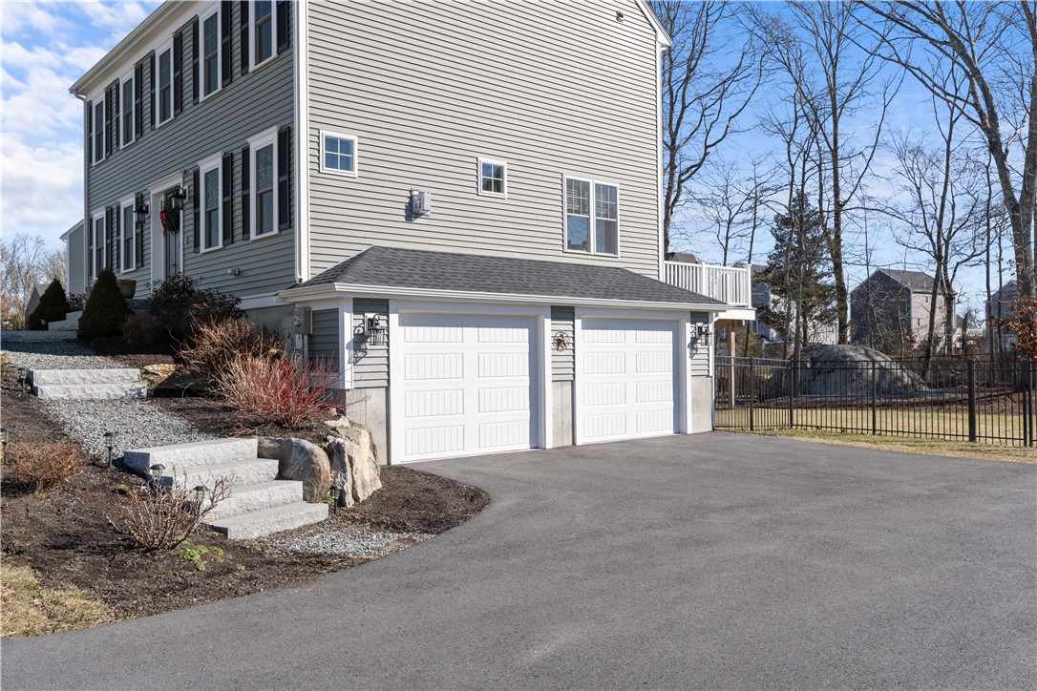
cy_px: 346
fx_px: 864
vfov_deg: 43.6
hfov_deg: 61.9
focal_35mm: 30
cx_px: 518
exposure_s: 1/400
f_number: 6.3
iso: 100
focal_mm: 20
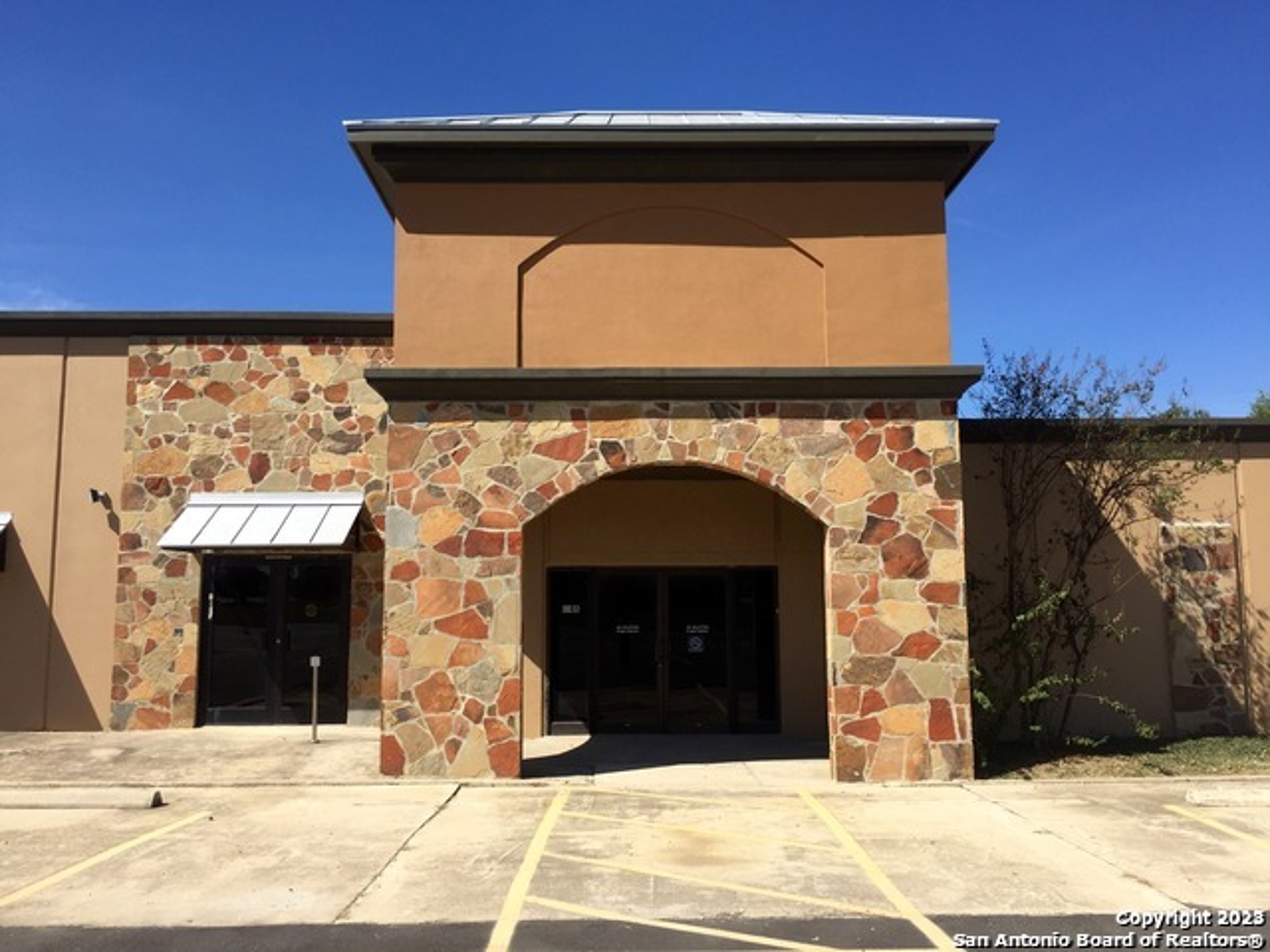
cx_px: 635
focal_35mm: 29
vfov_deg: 48.2
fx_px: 1064
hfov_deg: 61.7
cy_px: 476
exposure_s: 1/2639
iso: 32
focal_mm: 4.15
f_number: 2.2
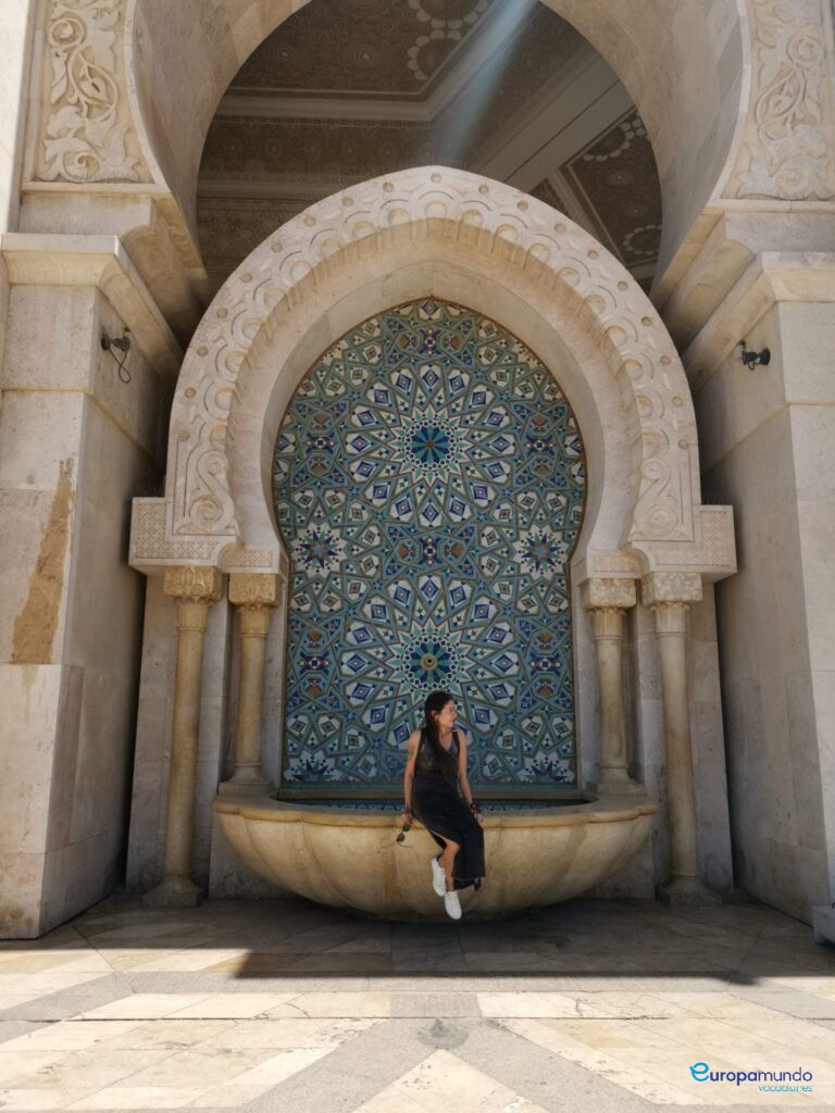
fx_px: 868
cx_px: 418
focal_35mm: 27
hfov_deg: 51.4
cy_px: 556
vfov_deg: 65.3
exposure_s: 1/1949
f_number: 1.8
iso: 50
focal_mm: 5.58
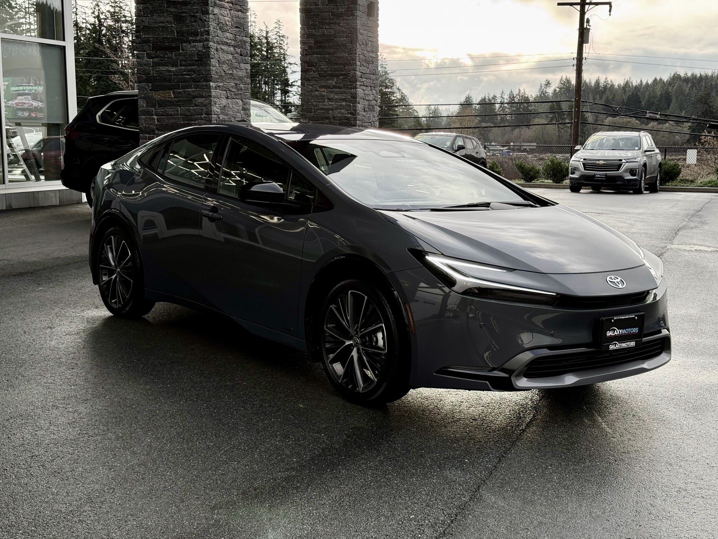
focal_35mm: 49
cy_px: 272
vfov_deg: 29.7
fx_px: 1016
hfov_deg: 38.9
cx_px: 356
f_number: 1.78
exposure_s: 1/561
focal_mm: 6.76
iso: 64
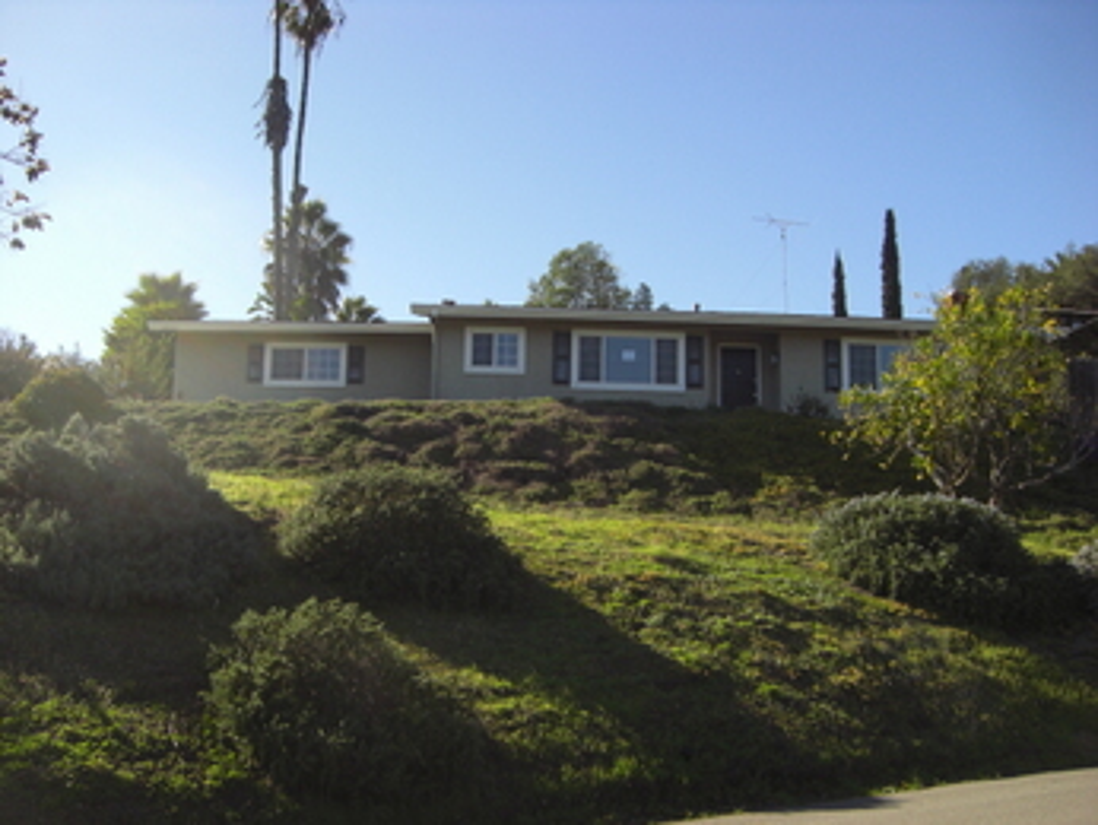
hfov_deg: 48.9
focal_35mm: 38
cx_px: 549
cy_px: 412
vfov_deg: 37.8
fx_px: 1206
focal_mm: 6.2
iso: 64
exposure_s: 1/800
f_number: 2.7
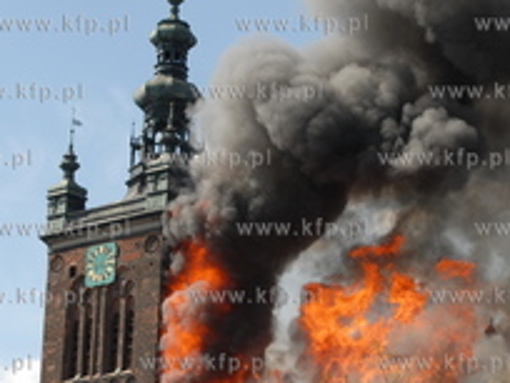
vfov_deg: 14.9
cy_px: 263
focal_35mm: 99
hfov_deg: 19.7
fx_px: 1458
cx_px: 390
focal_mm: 35
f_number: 6.3
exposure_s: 1/320
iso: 100
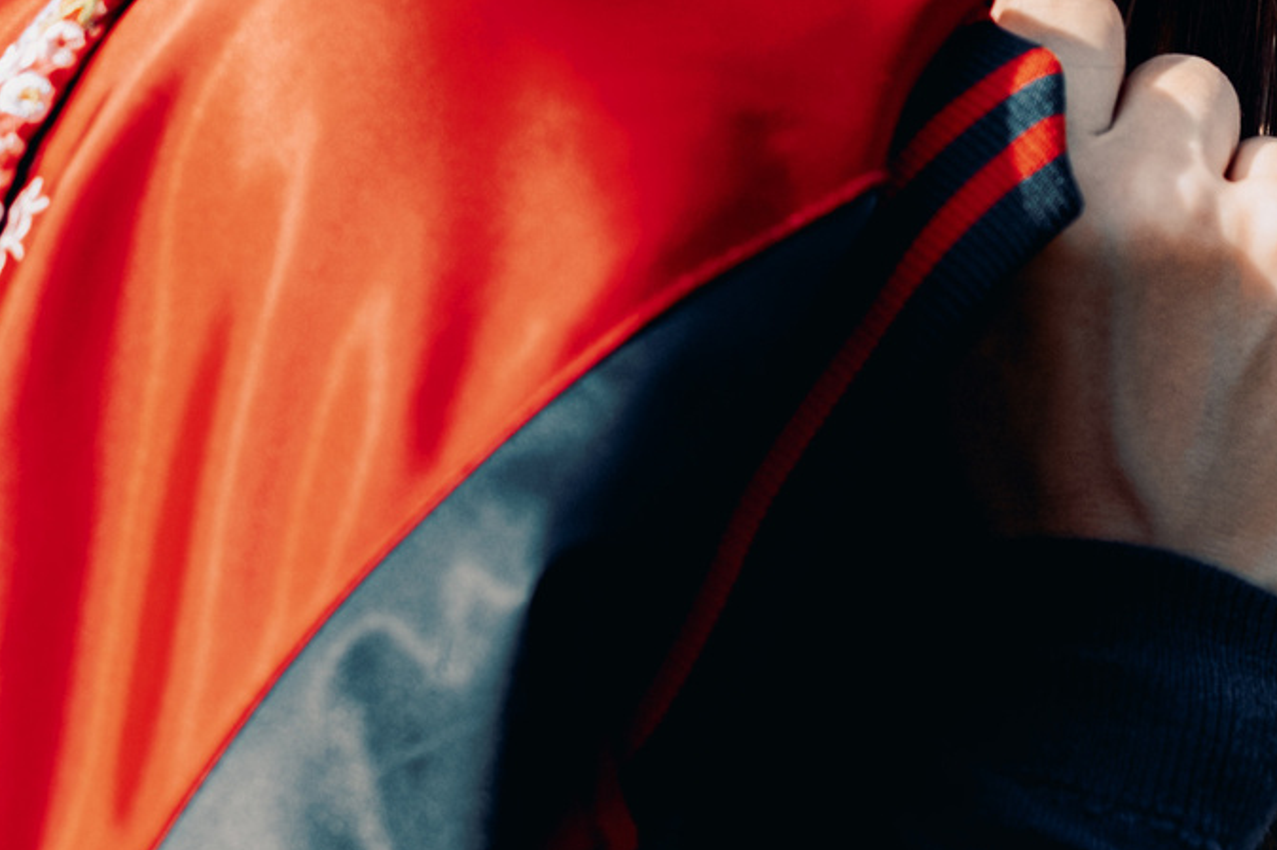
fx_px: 18192
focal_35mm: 513
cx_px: 305
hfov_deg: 4.0
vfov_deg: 2.7
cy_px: -39
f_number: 2.2
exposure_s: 1/2000
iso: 500
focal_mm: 90
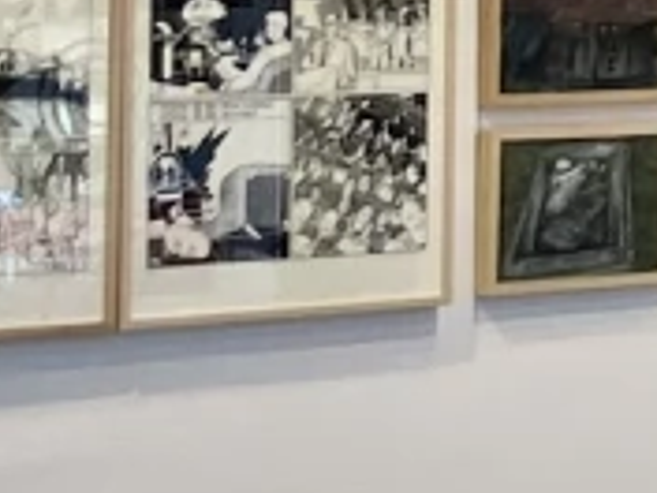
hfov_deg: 9.5
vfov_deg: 7.7
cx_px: 1396
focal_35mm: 191
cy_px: -67
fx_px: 3625
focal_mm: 3.99
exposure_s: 1/50
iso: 125
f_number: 1.8
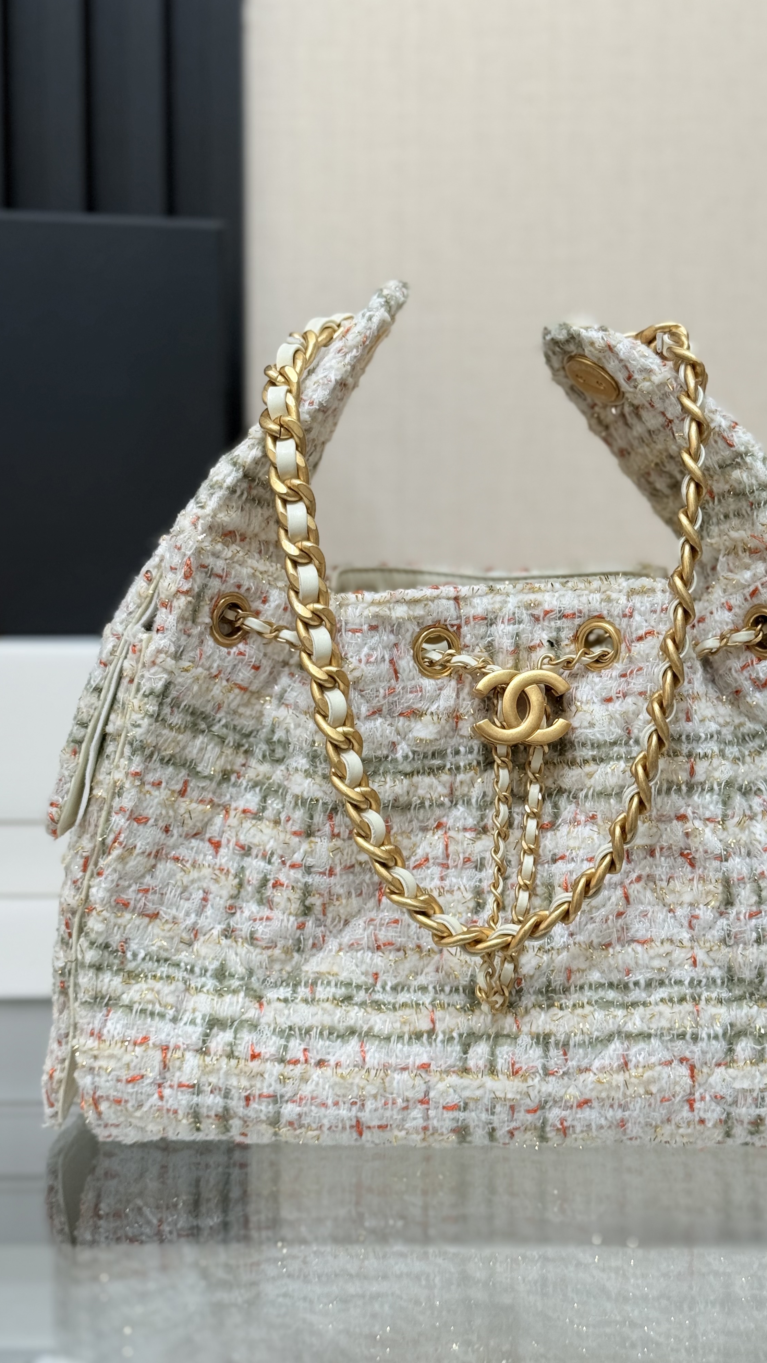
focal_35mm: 53
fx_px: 1916
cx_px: 510
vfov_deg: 39.2
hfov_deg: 22.5
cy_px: 673
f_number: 1.78
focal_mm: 6.76
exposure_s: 1/493
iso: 64
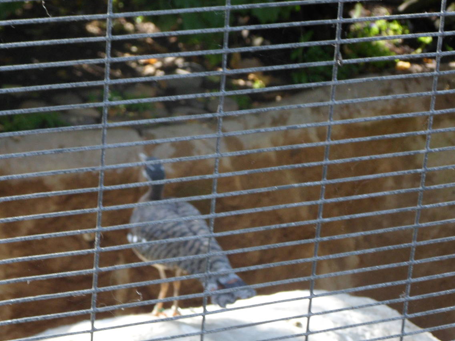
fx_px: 1945
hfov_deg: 13.3
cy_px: 235
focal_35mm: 148
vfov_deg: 10.0
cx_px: 179
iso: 100
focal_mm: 17.7
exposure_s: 1/45
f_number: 5.3
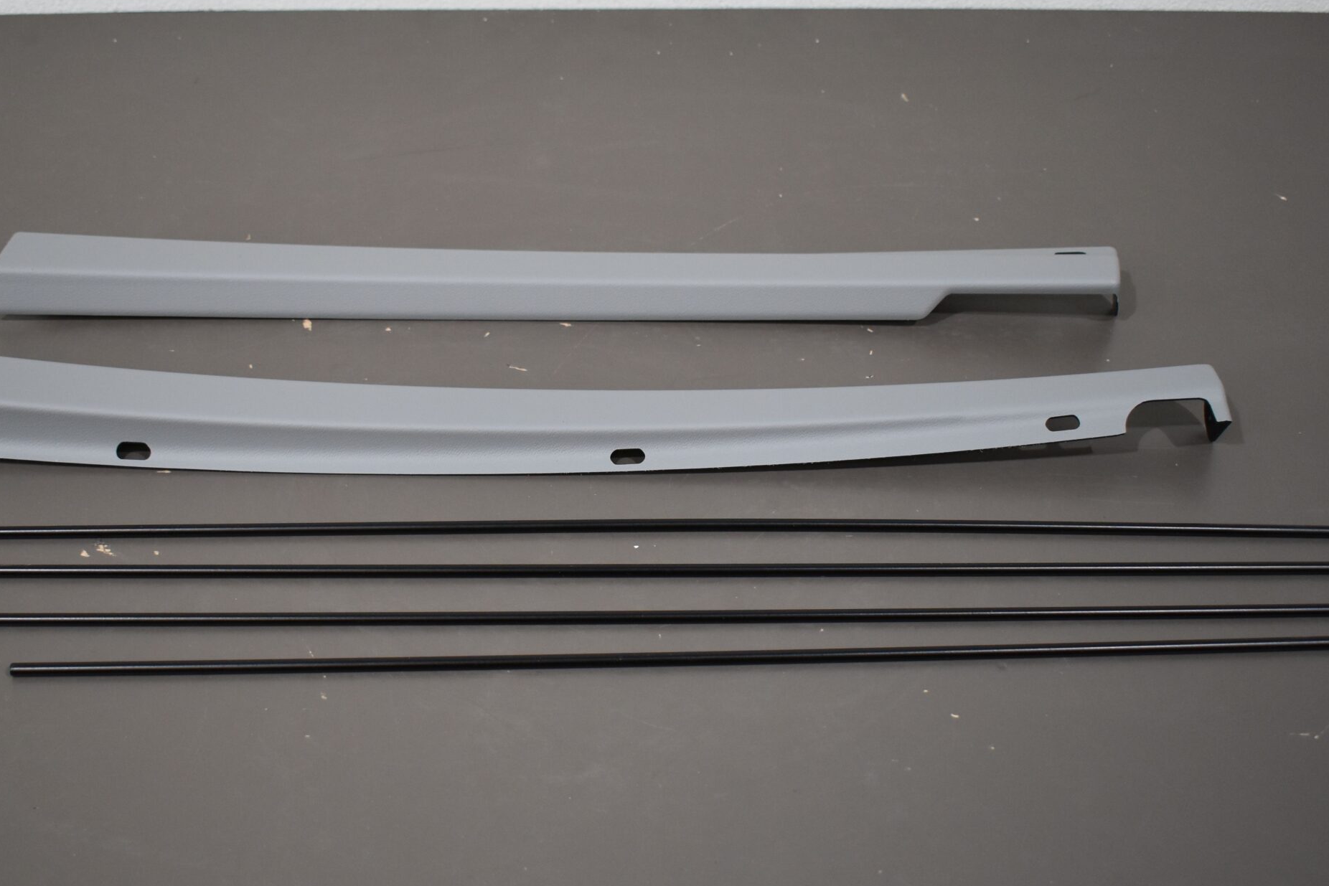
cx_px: 548
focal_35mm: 48
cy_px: 476
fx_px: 1761
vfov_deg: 28.2
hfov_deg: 41.2
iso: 800
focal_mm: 23
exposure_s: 1/250
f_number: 3.8
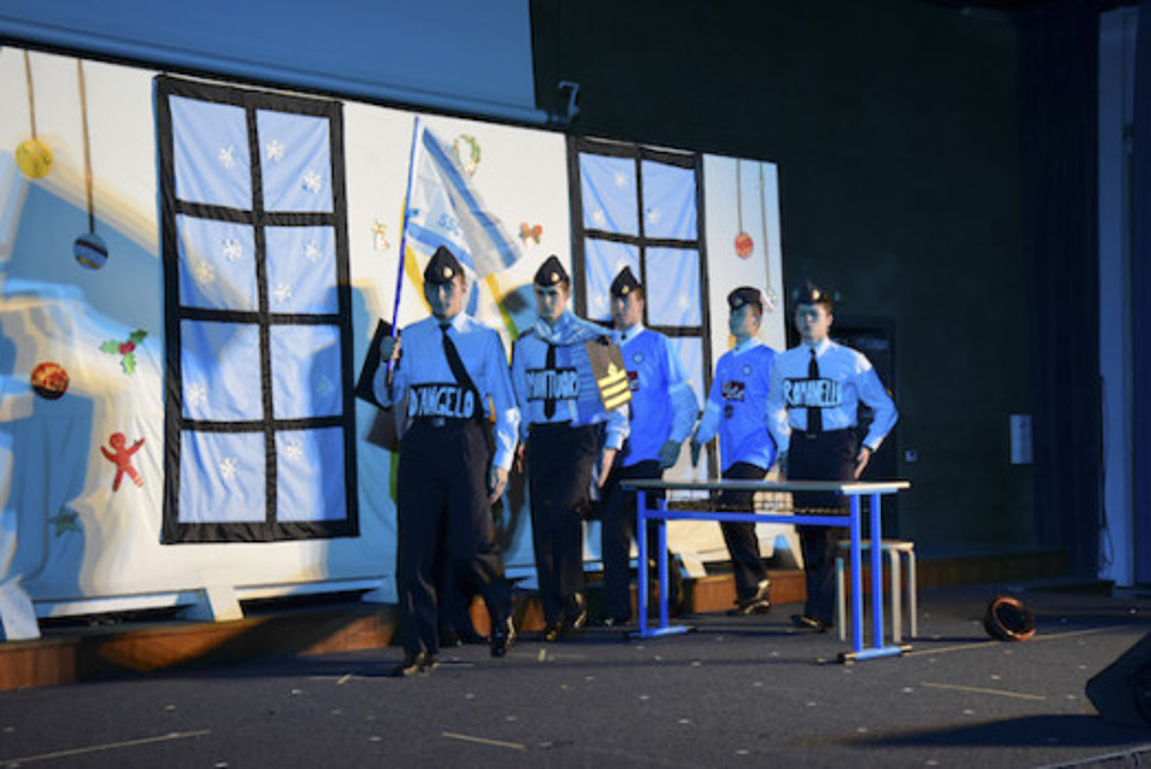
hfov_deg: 32.4
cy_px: 384
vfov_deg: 21.9
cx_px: 576
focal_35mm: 62
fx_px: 1983
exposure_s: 1/80
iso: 4000
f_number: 6.3
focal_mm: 62
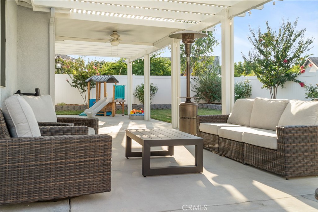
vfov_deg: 42.3
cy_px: 106
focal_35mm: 31
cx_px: 159
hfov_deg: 60.3
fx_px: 274
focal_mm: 21
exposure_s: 1/80
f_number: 8
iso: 160
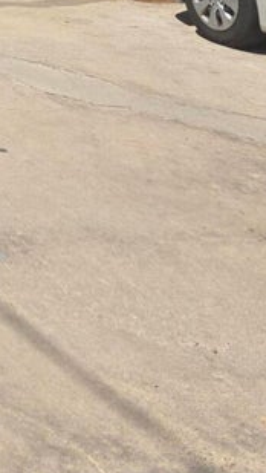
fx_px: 1040
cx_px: -306
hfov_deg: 12.4
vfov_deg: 20.6
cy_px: -294
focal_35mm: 83
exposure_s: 1/2643
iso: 25
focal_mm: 5.4
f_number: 1.8
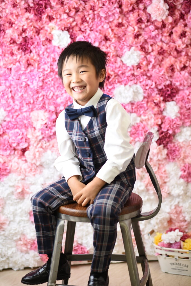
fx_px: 676
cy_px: 143
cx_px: 96
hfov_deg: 16.1
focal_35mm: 85
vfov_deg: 23.9
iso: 320
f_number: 1.8
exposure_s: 1/200
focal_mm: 85
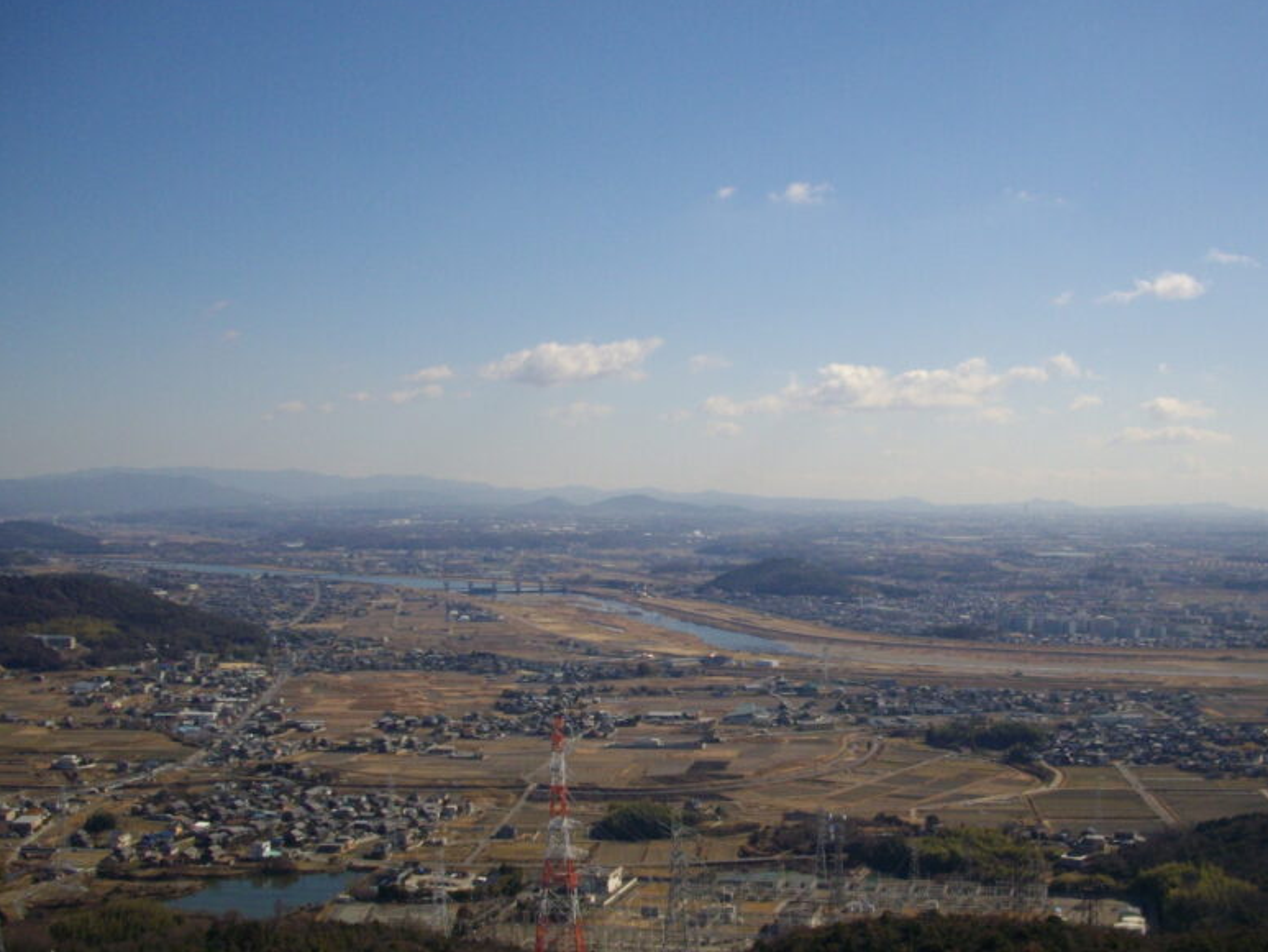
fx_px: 1795
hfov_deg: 38.8
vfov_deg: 29.6
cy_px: 545
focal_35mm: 49
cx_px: 733
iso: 100
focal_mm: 6.2
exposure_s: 1/800
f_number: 5.6
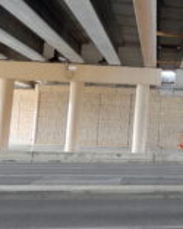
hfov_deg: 21.9
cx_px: 259
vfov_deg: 31.3
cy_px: 91
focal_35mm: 60
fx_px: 406
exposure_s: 1/30
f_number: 3.4
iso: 360
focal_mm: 4.3
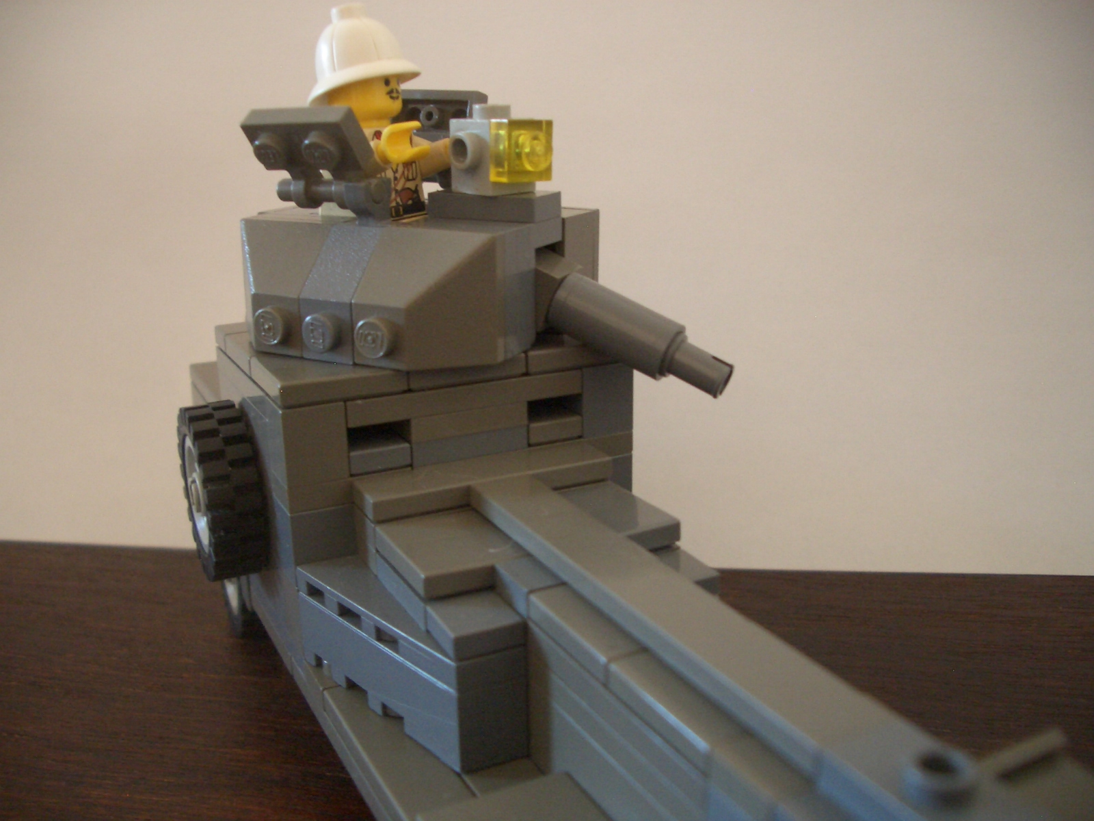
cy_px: 410
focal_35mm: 35
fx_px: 1106
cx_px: 547
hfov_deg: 52.6
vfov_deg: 40.7
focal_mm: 5.8
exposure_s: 1/30
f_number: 2.6
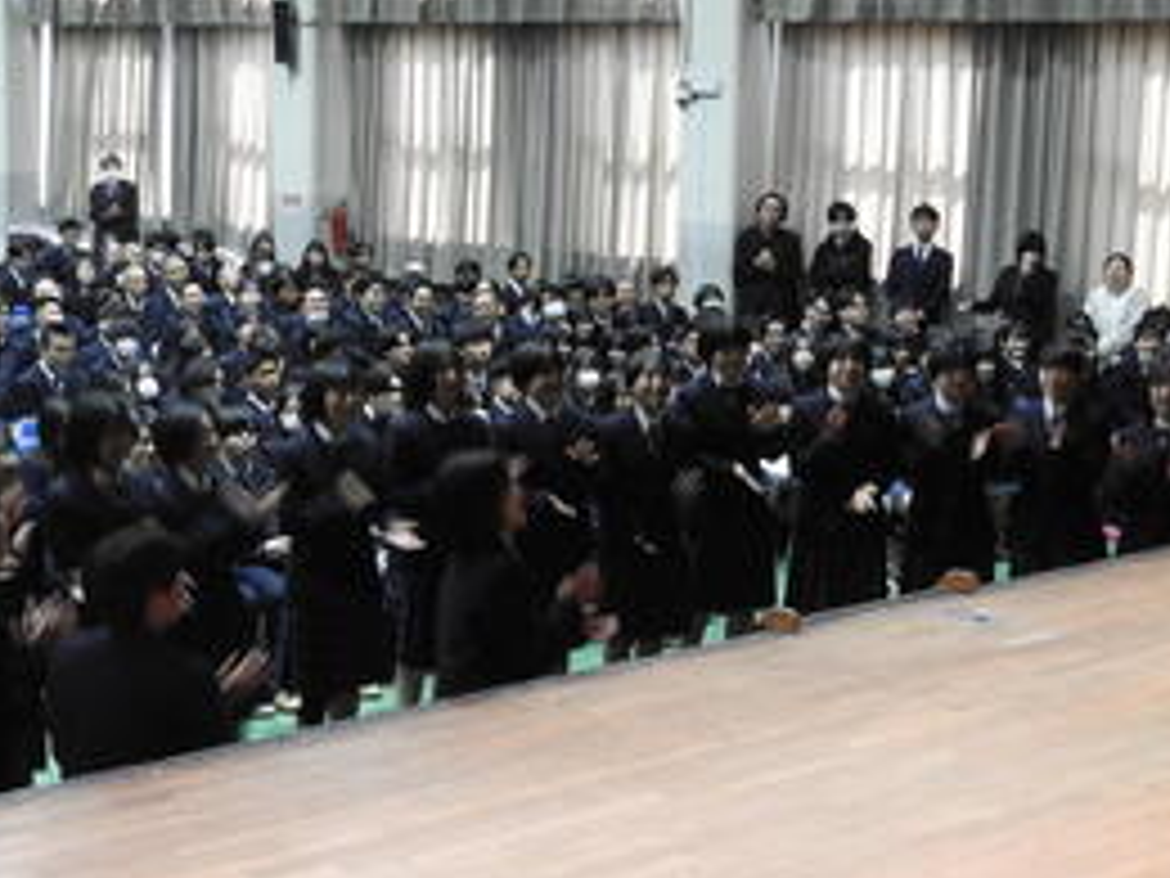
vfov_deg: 19.1
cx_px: 598
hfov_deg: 25.3
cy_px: 450
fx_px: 2603
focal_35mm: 77
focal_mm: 9
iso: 400
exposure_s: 1/20
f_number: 4
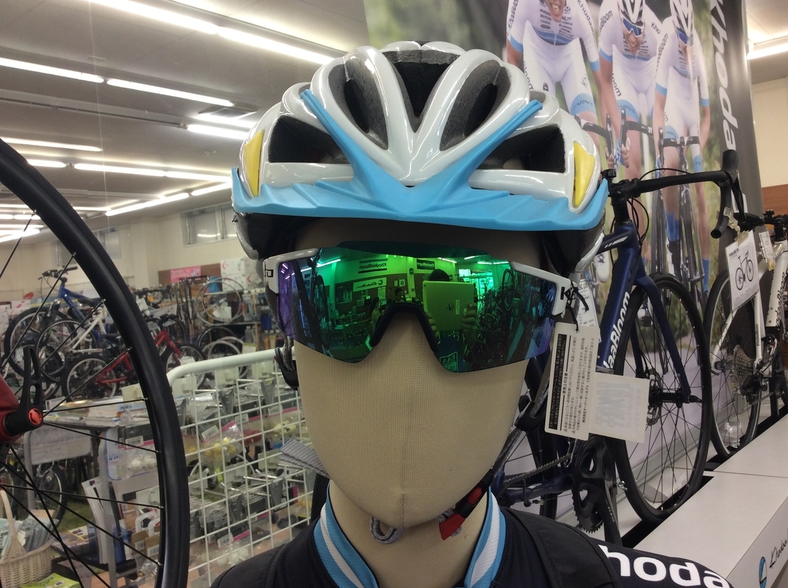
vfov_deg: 44.0
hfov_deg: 56.9
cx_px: 394
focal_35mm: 32
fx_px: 727
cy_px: 294
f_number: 2.4
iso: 40
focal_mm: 3.3
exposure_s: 1/40
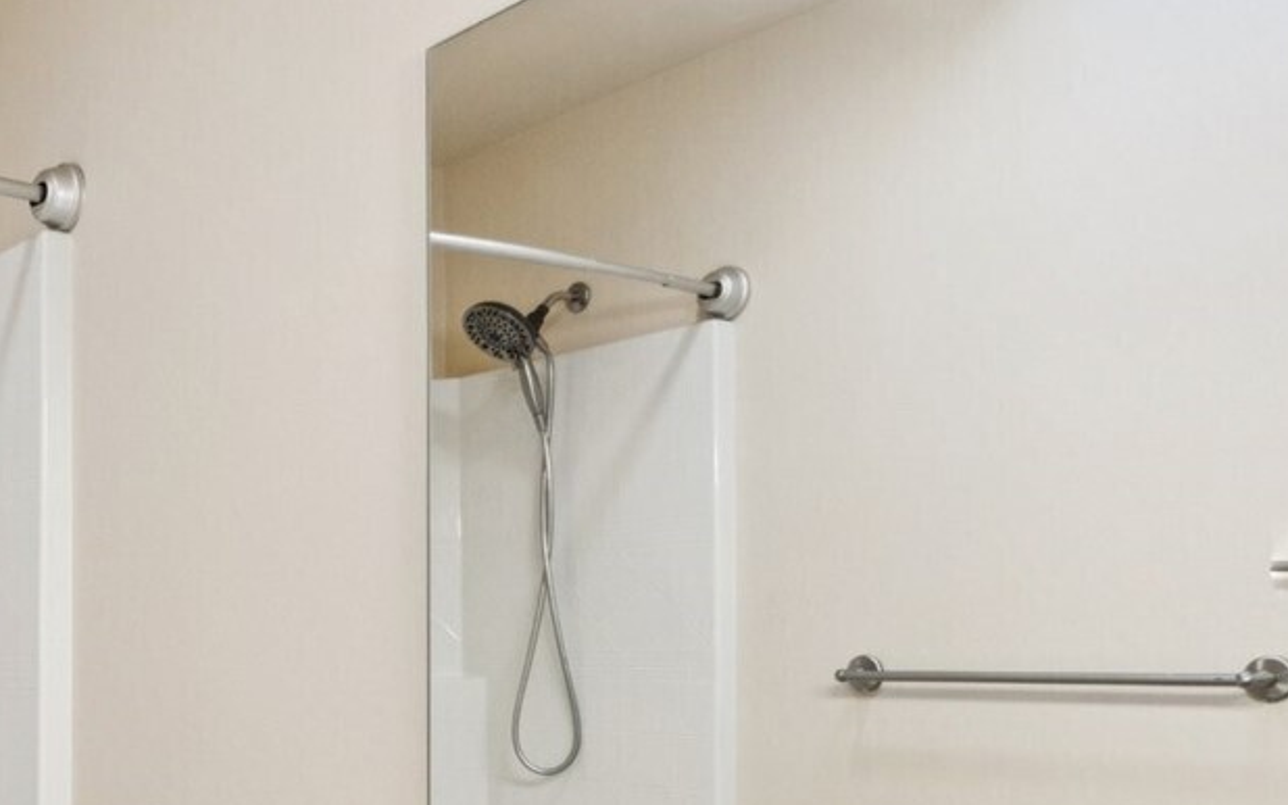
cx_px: -53
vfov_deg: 30.0
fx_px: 1474
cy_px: 610
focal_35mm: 42
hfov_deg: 40.2
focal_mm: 10
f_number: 9
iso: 250
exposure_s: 1/15
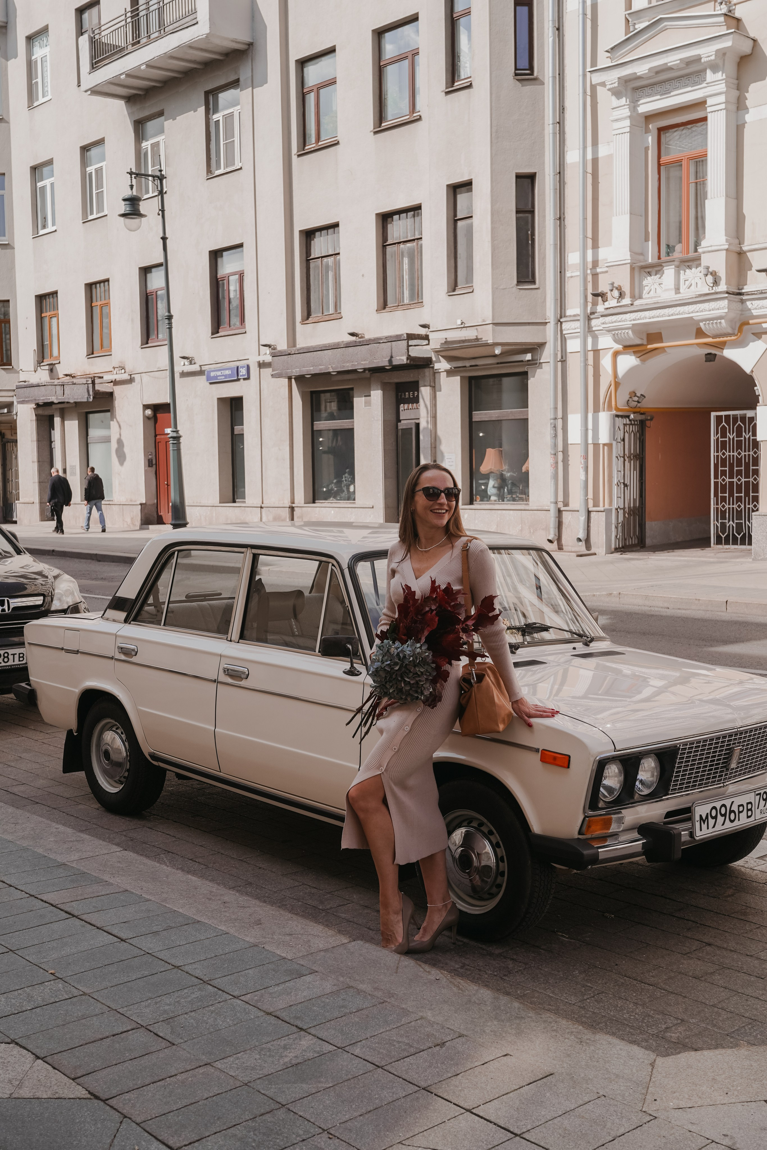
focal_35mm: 40
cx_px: 384
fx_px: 1278
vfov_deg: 48.5
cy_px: 575
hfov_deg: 33.4
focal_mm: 40
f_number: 8
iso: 125
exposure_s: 1/320
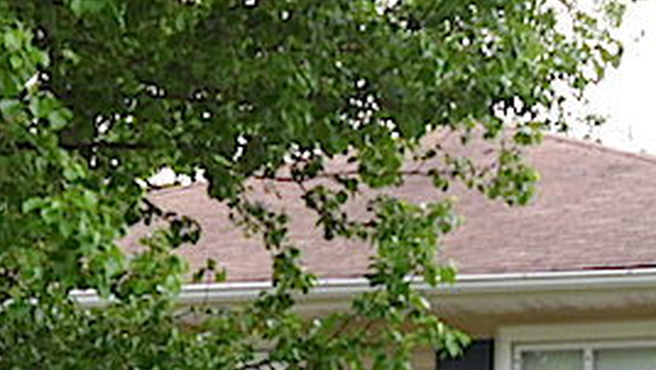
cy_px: 431
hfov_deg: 15.0
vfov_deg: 8.4
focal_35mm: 143
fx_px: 2488
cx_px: 348
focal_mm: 9.9
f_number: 3.9
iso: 80
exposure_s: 1/90
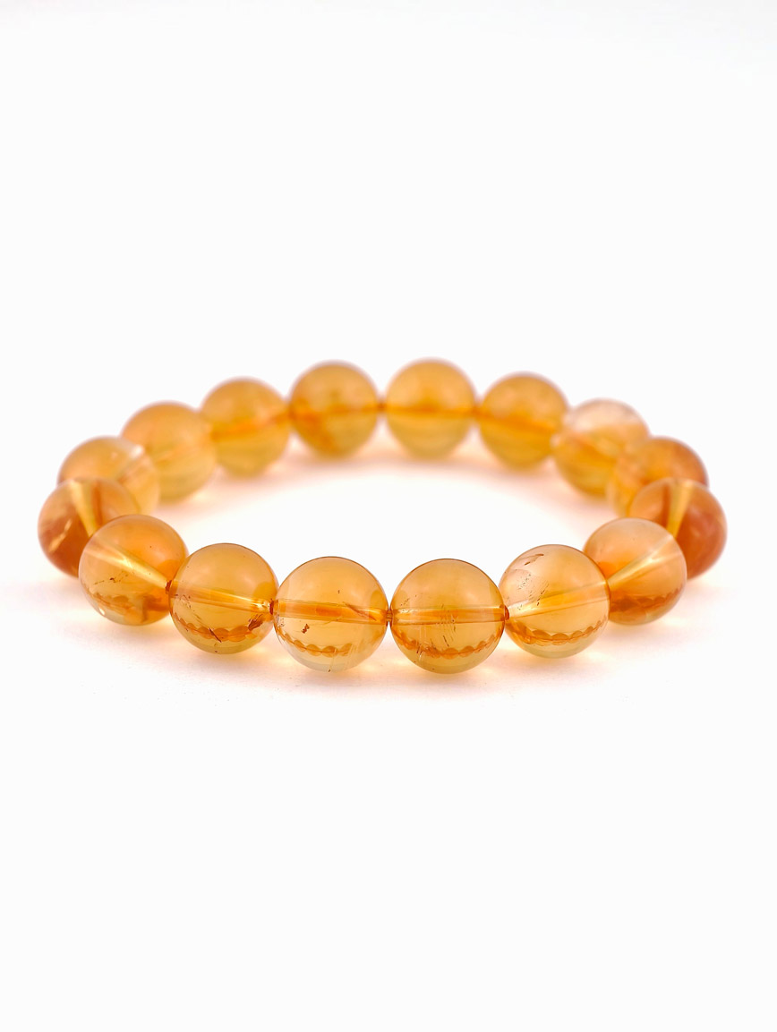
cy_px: 516
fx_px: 2538
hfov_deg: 17.4
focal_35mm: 85
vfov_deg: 23.0
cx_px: 388
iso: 125
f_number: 2.67
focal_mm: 22.48
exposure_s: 1/161
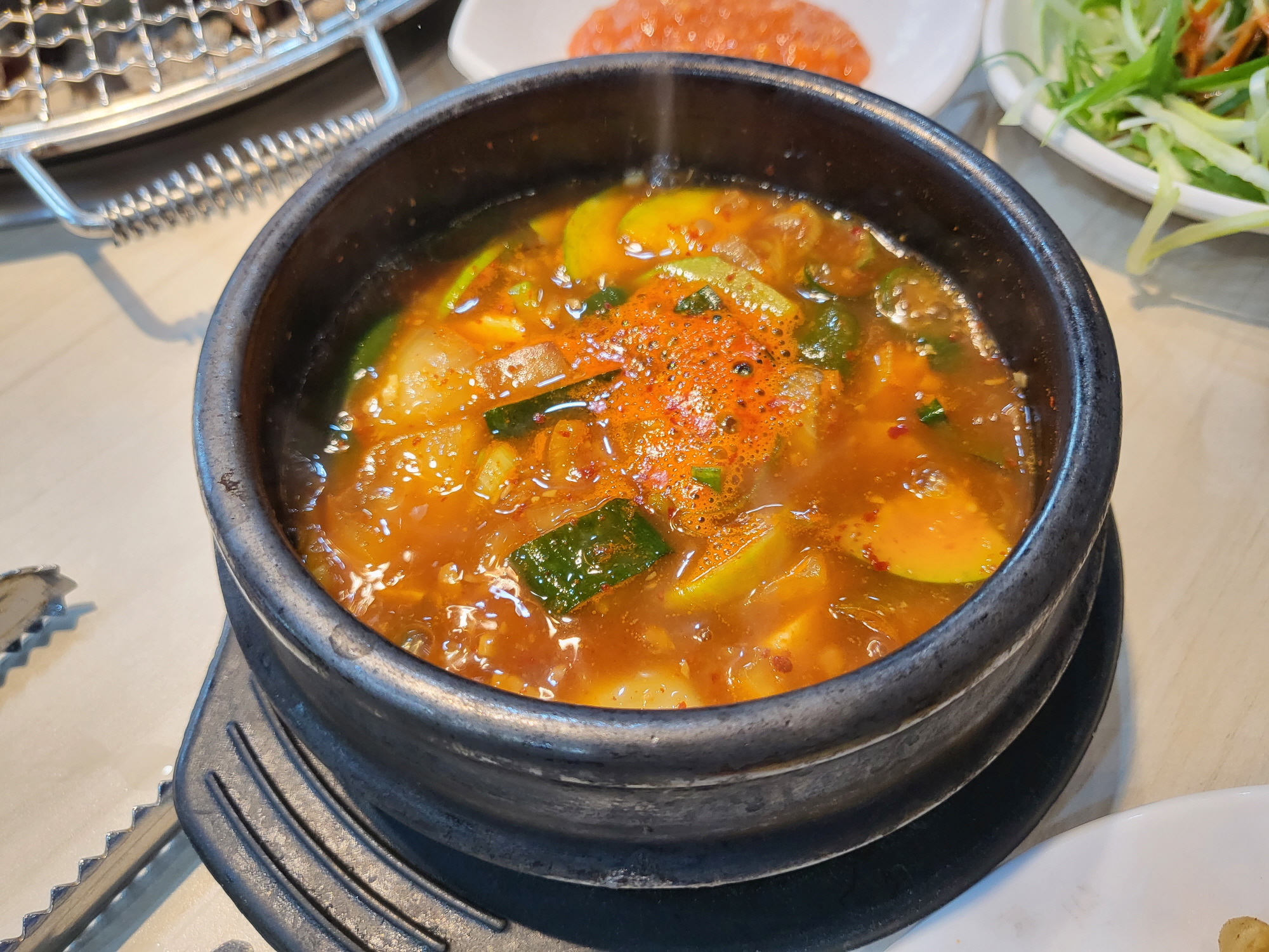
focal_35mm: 26
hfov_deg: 67.3
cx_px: 634
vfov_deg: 53.1
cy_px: 476
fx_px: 953
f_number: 1.8
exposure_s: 1/120
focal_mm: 4.25
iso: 125
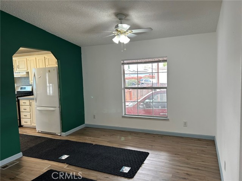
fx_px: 182
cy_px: 90
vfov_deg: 53.1
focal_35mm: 26
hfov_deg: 67.3
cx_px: 121
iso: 80
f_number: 1.5
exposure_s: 1/120
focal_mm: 5.7
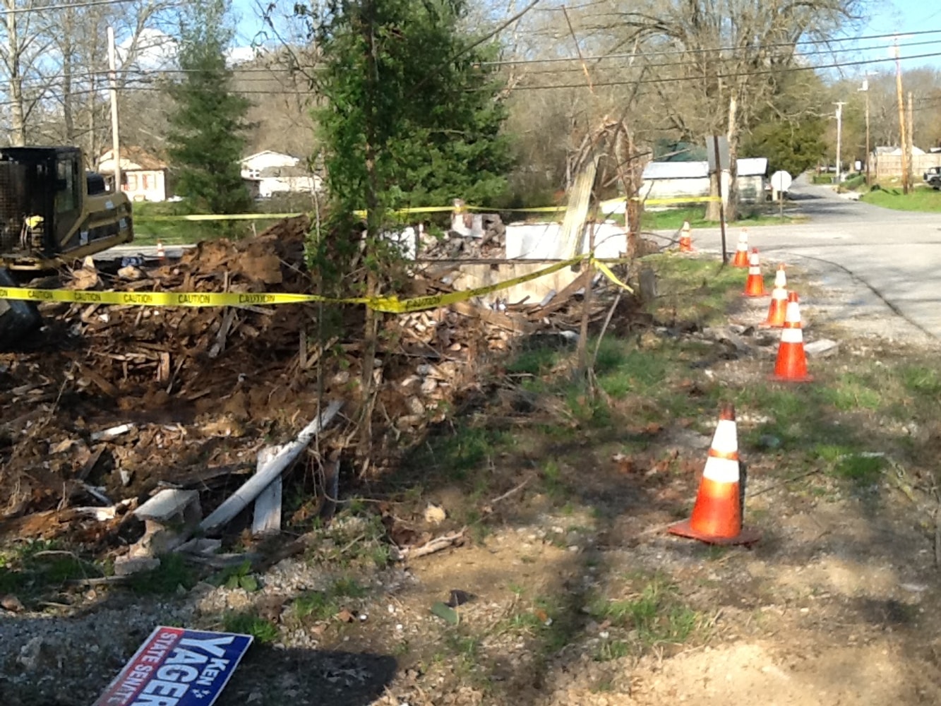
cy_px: 353
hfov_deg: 42.9
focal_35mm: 44
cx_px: 470
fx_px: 1196
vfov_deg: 32.9
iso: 40
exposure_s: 1/524
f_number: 2.4
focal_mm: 2.03
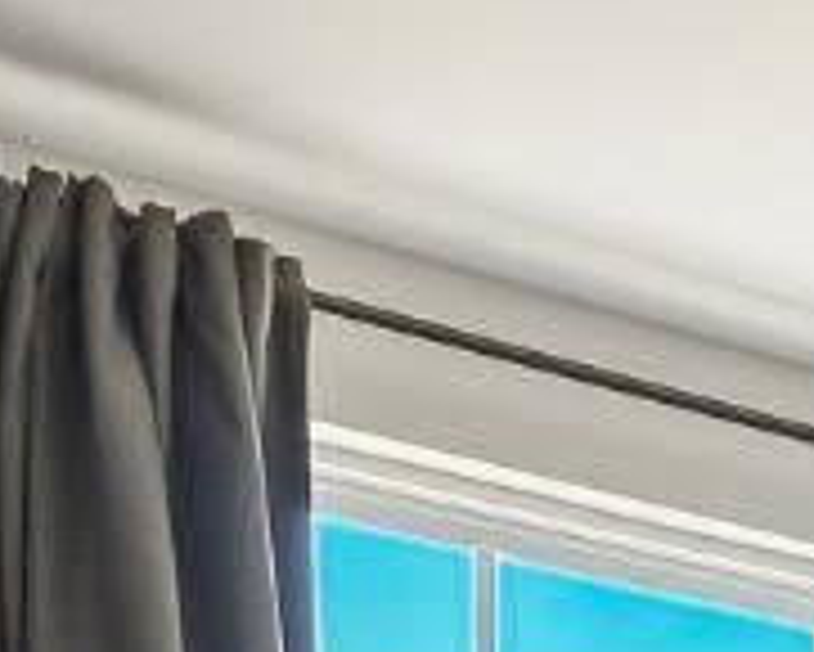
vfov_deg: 12.0
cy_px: 1446
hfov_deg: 14.1
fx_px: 2627
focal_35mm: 109
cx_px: 1736
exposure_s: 1/20
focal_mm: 14
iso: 400
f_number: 11
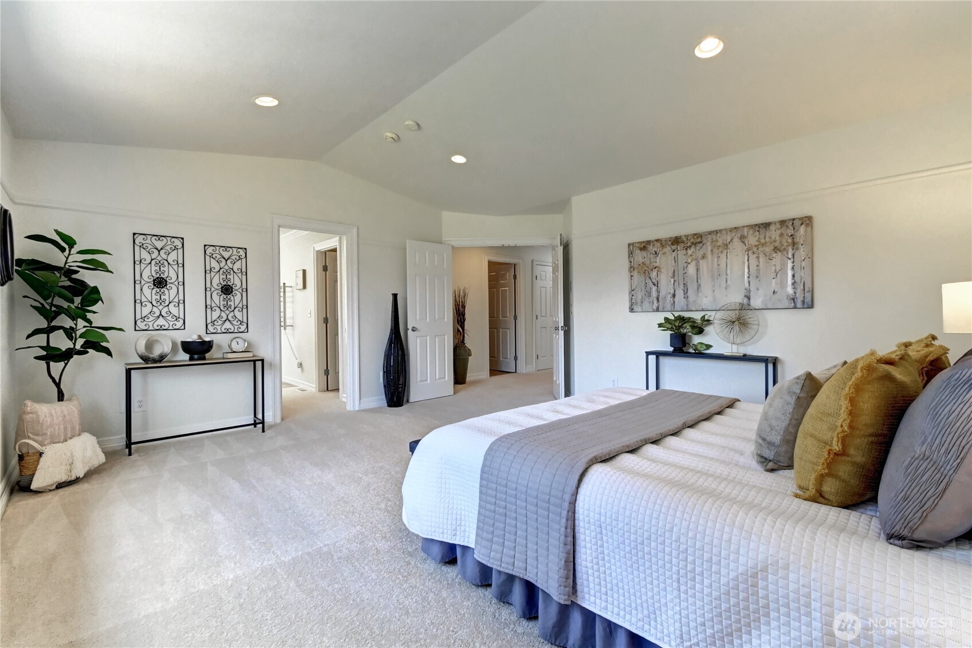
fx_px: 405
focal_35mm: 15
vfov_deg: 77.3
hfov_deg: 100.4
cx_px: 486
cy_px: 324
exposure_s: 1/25
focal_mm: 10
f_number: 11
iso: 3200
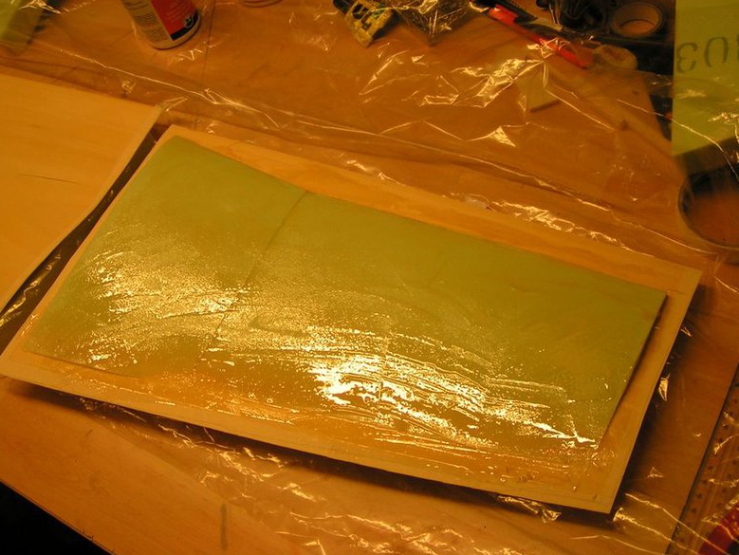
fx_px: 833
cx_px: 374
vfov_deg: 36.8
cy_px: 272
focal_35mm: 39
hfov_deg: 47.8
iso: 50
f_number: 2.8
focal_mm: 5.8
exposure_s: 1/40
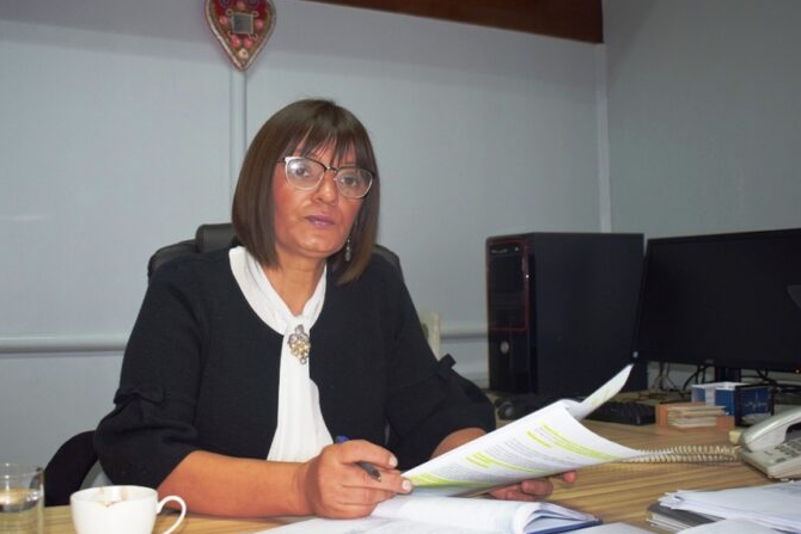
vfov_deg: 31.2
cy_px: 276
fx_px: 957
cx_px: 343
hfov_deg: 45.3
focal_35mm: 43
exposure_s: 1/80
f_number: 4.5
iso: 800
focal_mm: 24
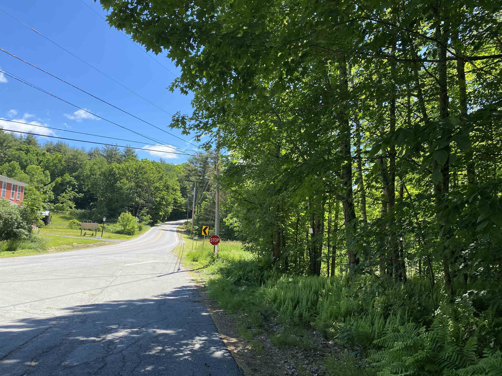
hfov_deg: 67.3
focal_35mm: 26
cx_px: 251
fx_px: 377
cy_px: 188
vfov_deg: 53.1
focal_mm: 4.25
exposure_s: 1/1245
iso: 32
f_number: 1.8
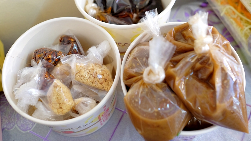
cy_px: 48
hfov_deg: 48.4
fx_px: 280
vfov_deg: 28.2
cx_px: 129
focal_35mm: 42
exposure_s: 1/58
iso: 1000
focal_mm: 23
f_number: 3.6
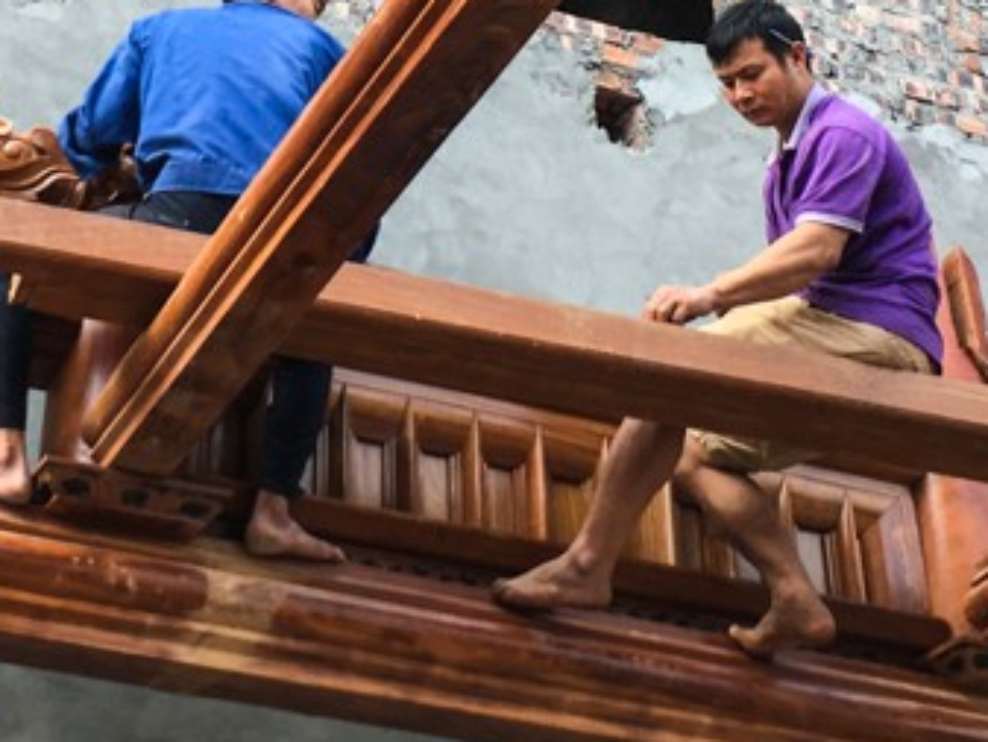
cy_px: -44
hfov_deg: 22.1
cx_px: 290
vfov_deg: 16.4
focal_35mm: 88
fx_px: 2513
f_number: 2.2
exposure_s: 1/353
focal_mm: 4.15
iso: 25
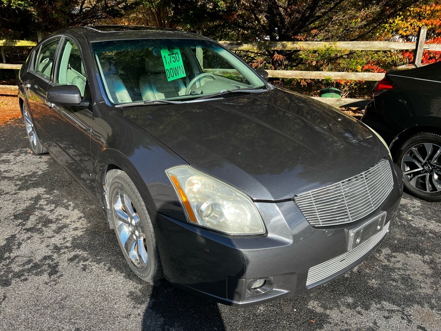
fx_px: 331
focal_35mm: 26
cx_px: 220
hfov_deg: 67.3
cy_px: 166
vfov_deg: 53.1
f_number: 1.5
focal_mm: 5.7
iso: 50
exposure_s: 1/1124
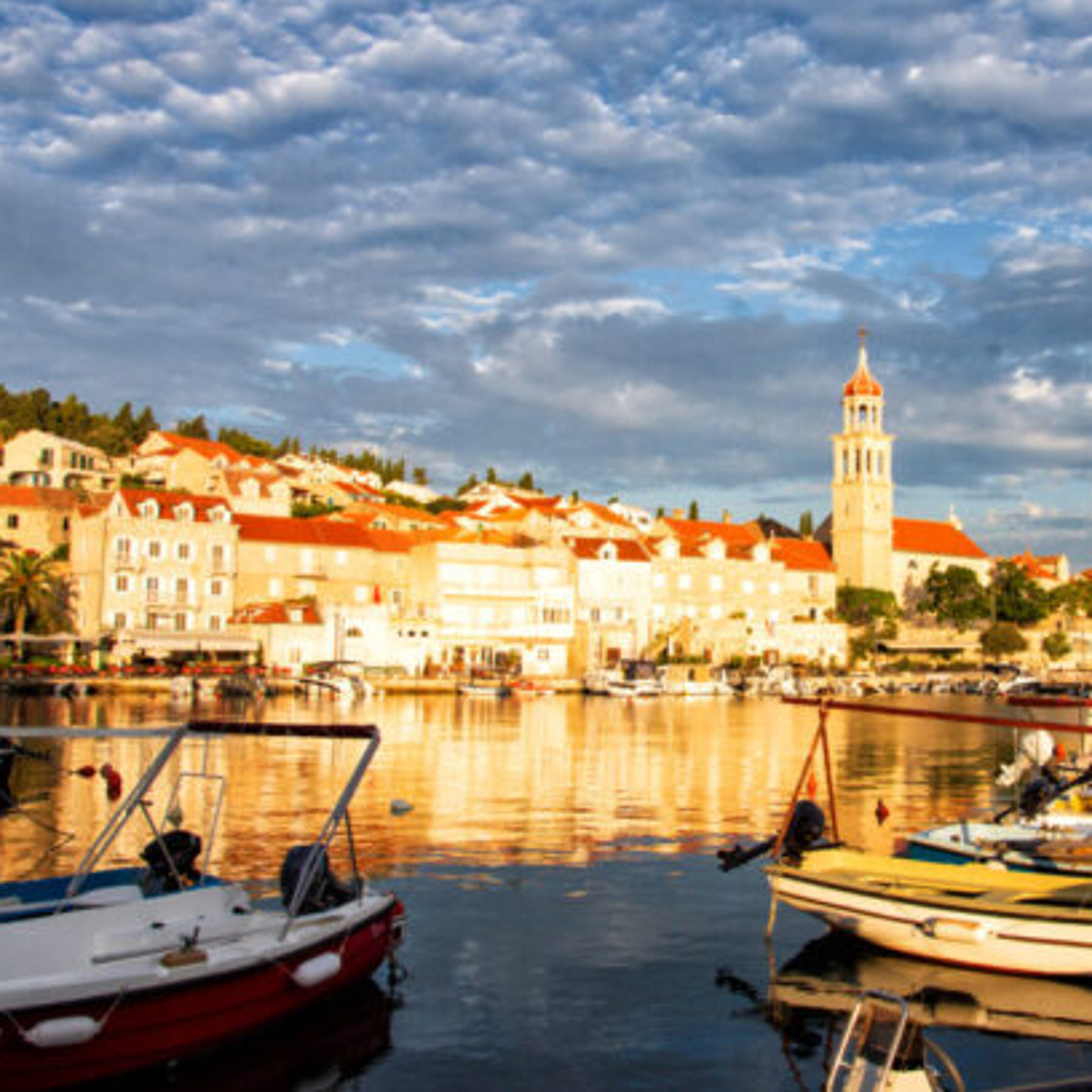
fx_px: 1285
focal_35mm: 36
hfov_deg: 44.9
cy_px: 523
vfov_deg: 46.0
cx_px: 779
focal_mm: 18
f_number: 11
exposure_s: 1/400
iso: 400
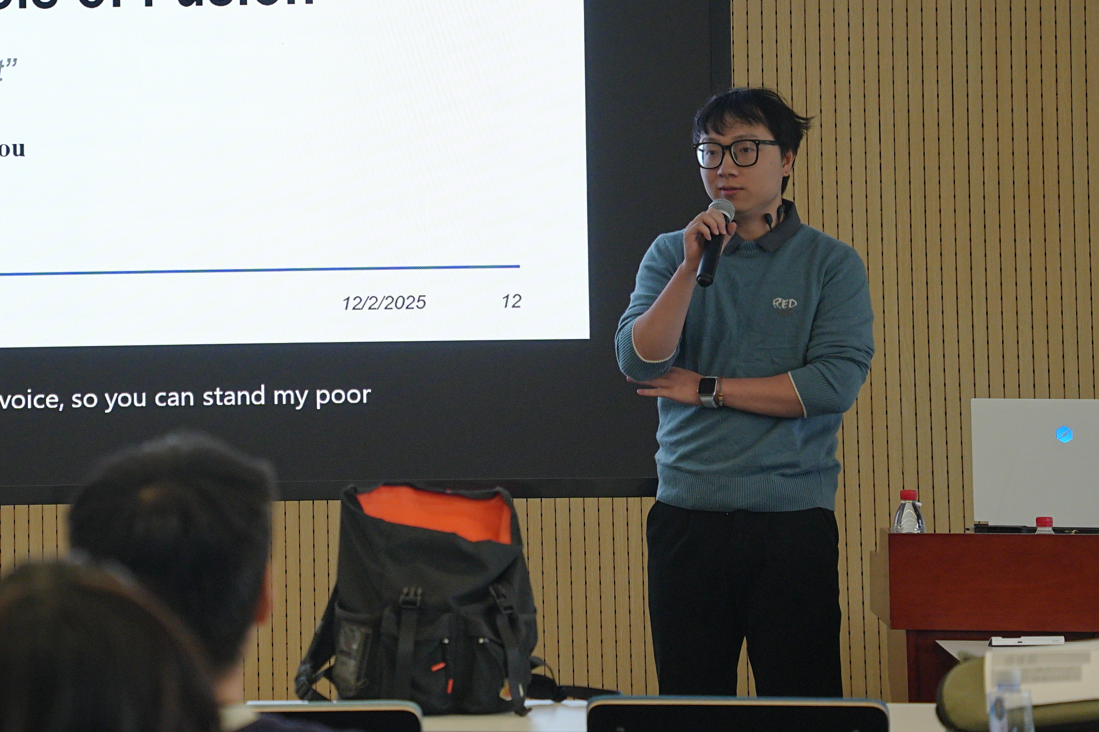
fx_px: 5891
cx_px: 315
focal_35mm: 193
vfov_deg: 7.1
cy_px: 95
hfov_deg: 10.6
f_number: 4.5
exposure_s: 1/160
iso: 1000
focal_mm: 105
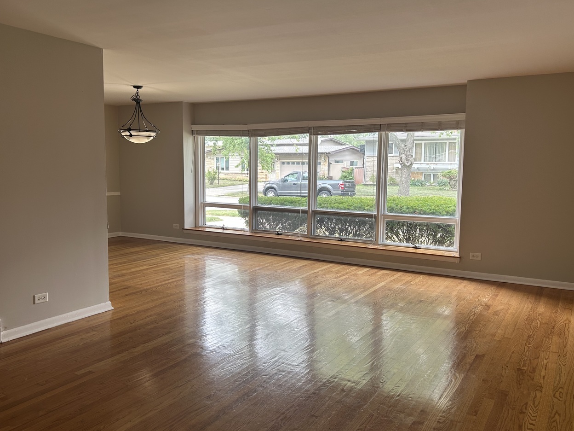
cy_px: 215
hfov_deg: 60.0
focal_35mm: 30
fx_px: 497
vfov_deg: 46.8
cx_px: 280
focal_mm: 5.7
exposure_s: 1/121
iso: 50
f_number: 1.5
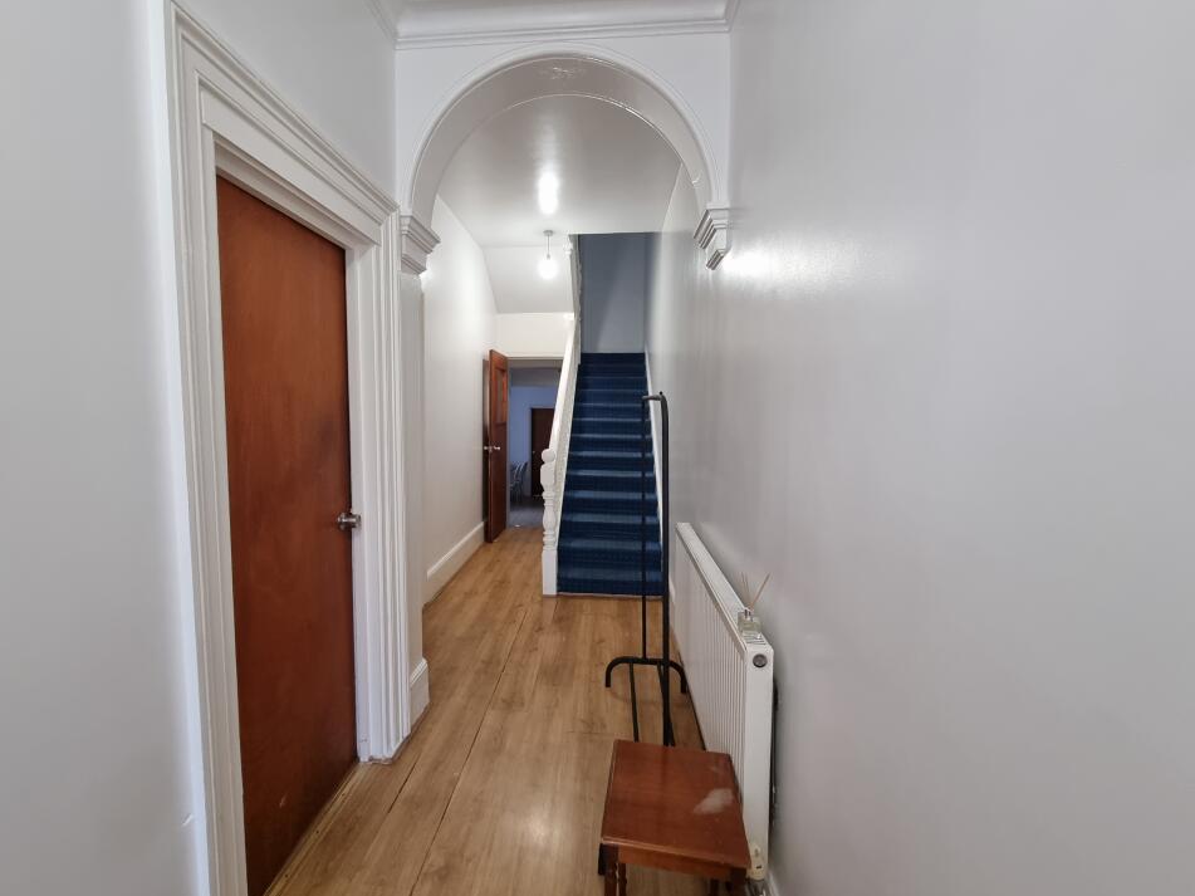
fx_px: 483
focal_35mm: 14
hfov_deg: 101.9
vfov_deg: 85.7
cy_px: 441
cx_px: 553
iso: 400
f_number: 2.2
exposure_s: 1/50
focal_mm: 2.2
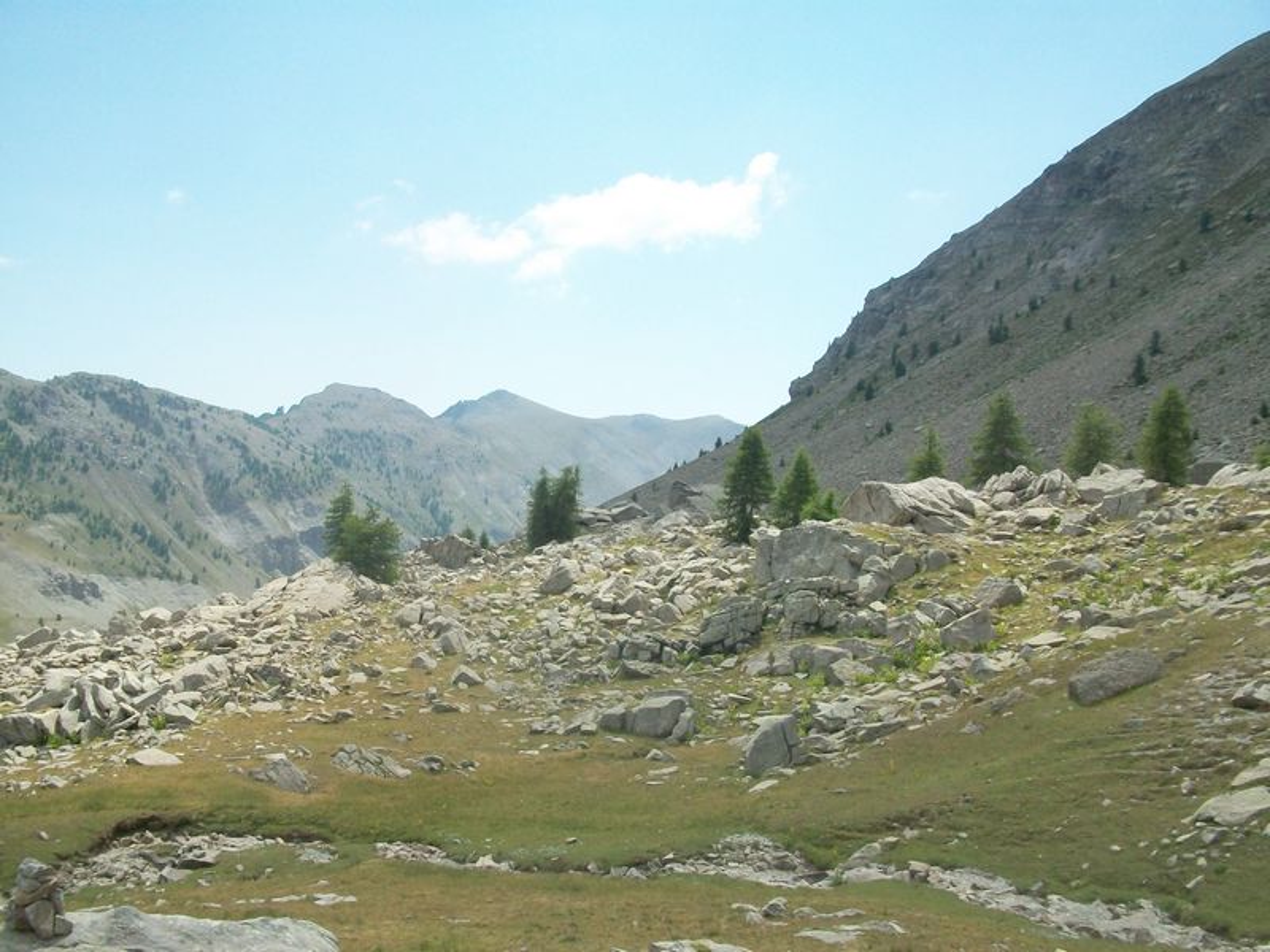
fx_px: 1247
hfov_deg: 54.0
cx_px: 635
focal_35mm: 34
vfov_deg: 41.8
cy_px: 476
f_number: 5.5
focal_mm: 5.7
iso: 80
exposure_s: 1/500
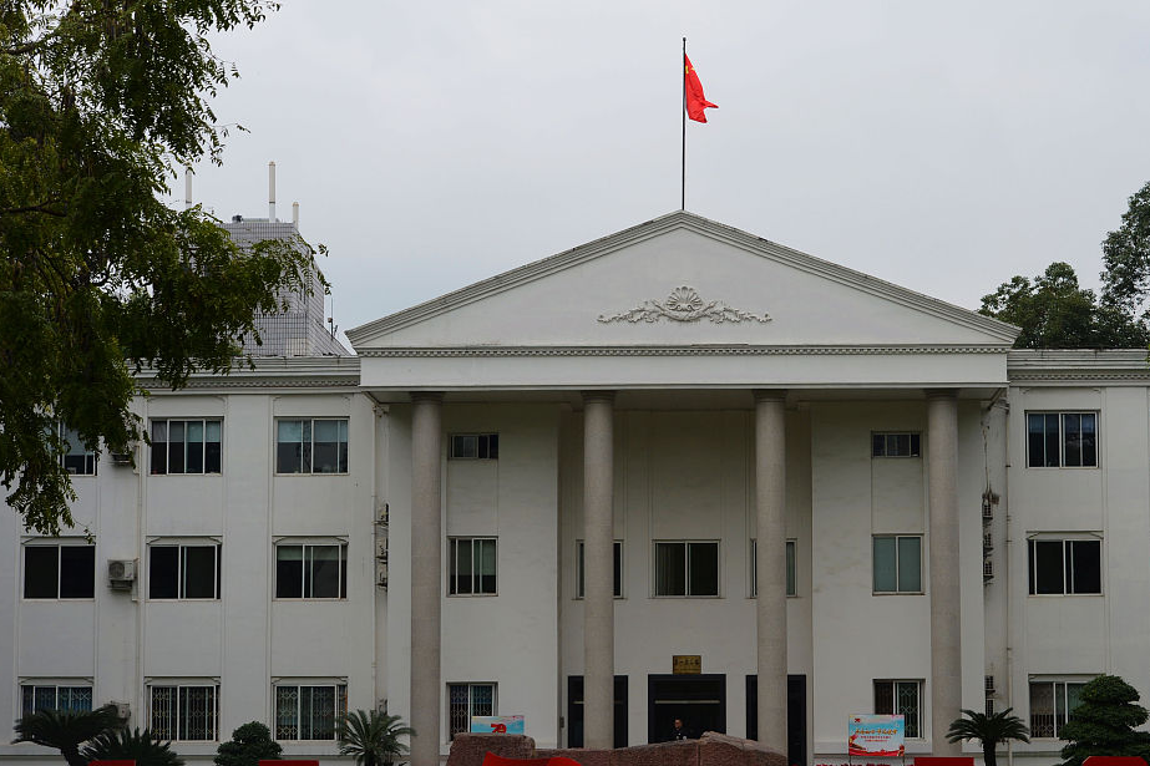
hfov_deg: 22.3
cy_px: 417
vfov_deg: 15.0
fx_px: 2906
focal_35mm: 91
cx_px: 710
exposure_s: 1/320
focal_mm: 70
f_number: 9
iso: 200
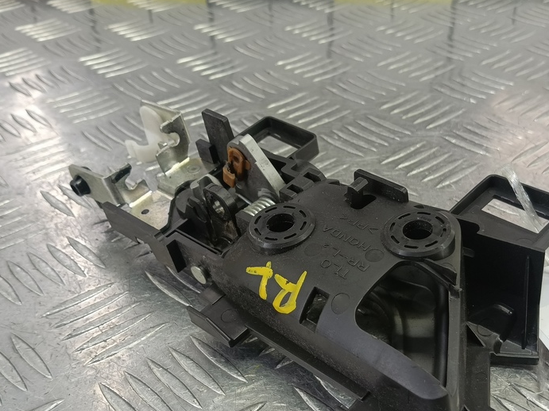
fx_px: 634
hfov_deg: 46.5
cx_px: 335
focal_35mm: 40
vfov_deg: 35.5
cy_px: 285
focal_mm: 4.11
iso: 140
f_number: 1.6
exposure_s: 1/50
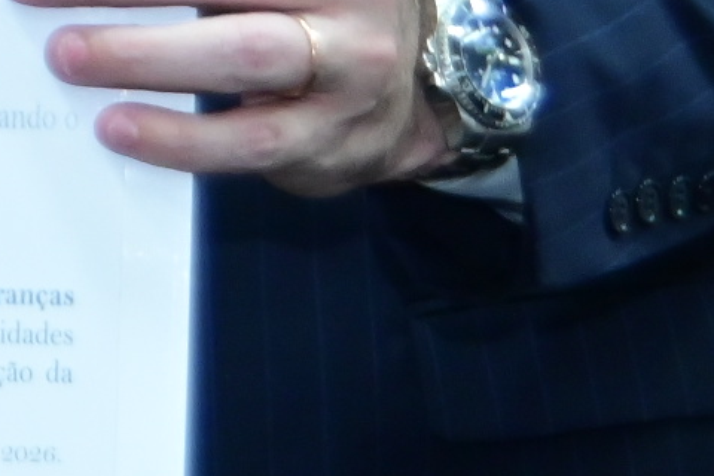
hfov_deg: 3.8
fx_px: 10610
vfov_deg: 2.6
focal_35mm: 535
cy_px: -613
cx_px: -463
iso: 3200
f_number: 5
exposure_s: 1/125
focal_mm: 85
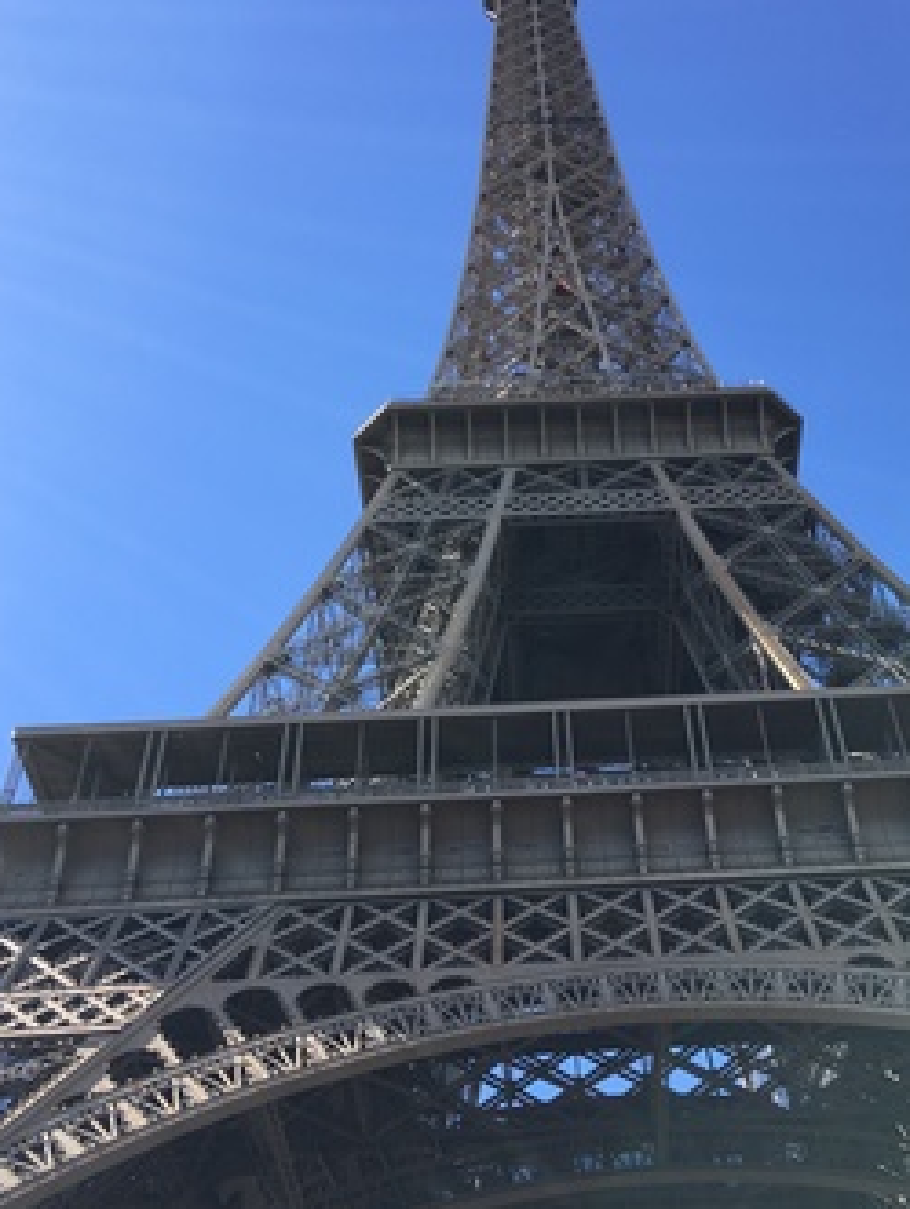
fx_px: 1469
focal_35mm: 42
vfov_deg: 44.7
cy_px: 606
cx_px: 581
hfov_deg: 34.2
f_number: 2.2
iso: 25
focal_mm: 4.15
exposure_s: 1/668
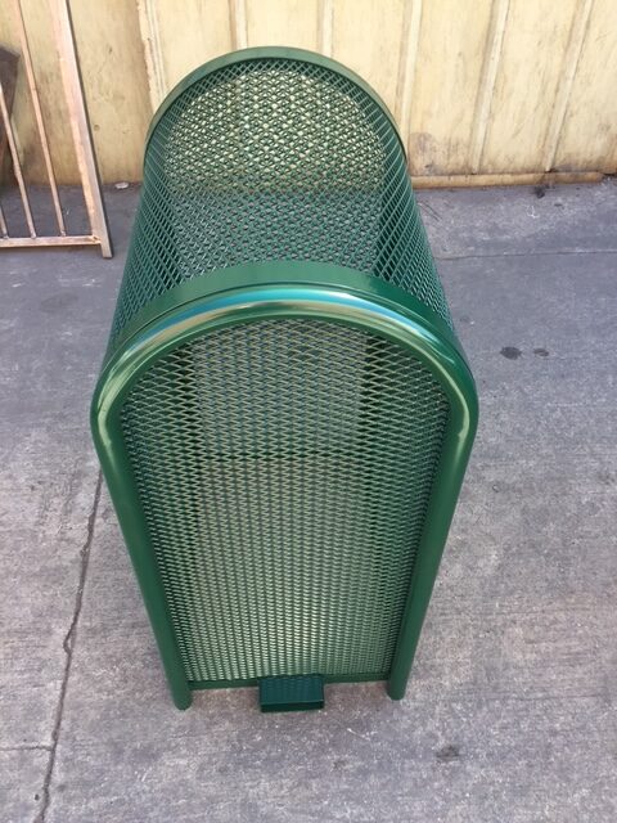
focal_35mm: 29
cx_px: 308
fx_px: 689
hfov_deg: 48.2
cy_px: 412
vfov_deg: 61.7
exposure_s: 1/120
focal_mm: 4.15
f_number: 2.2
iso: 40
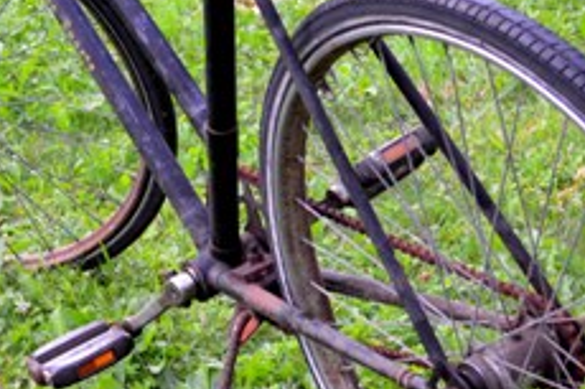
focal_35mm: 125
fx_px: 2030
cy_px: 94
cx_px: 201
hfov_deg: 16.4
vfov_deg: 10.9
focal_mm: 24
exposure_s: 1/60
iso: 560
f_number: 4
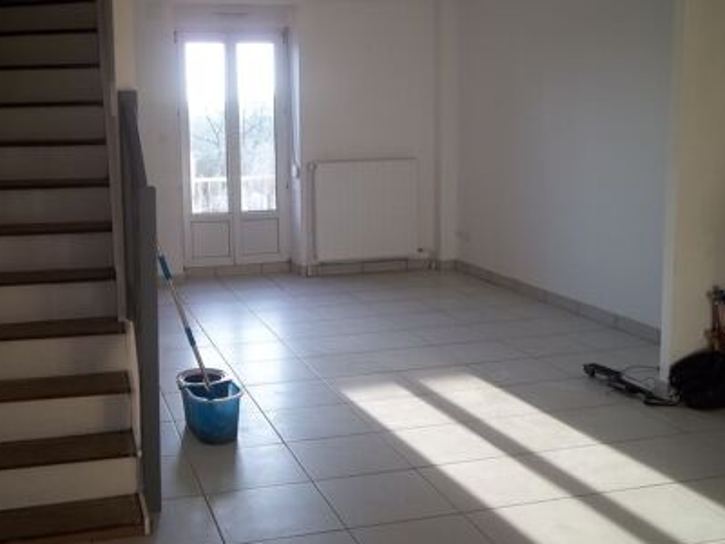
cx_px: 292
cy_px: 239
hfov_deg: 44.6
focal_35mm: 42
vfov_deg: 34.3
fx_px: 880
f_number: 3.86
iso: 64
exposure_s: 1/40
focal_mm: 6.17
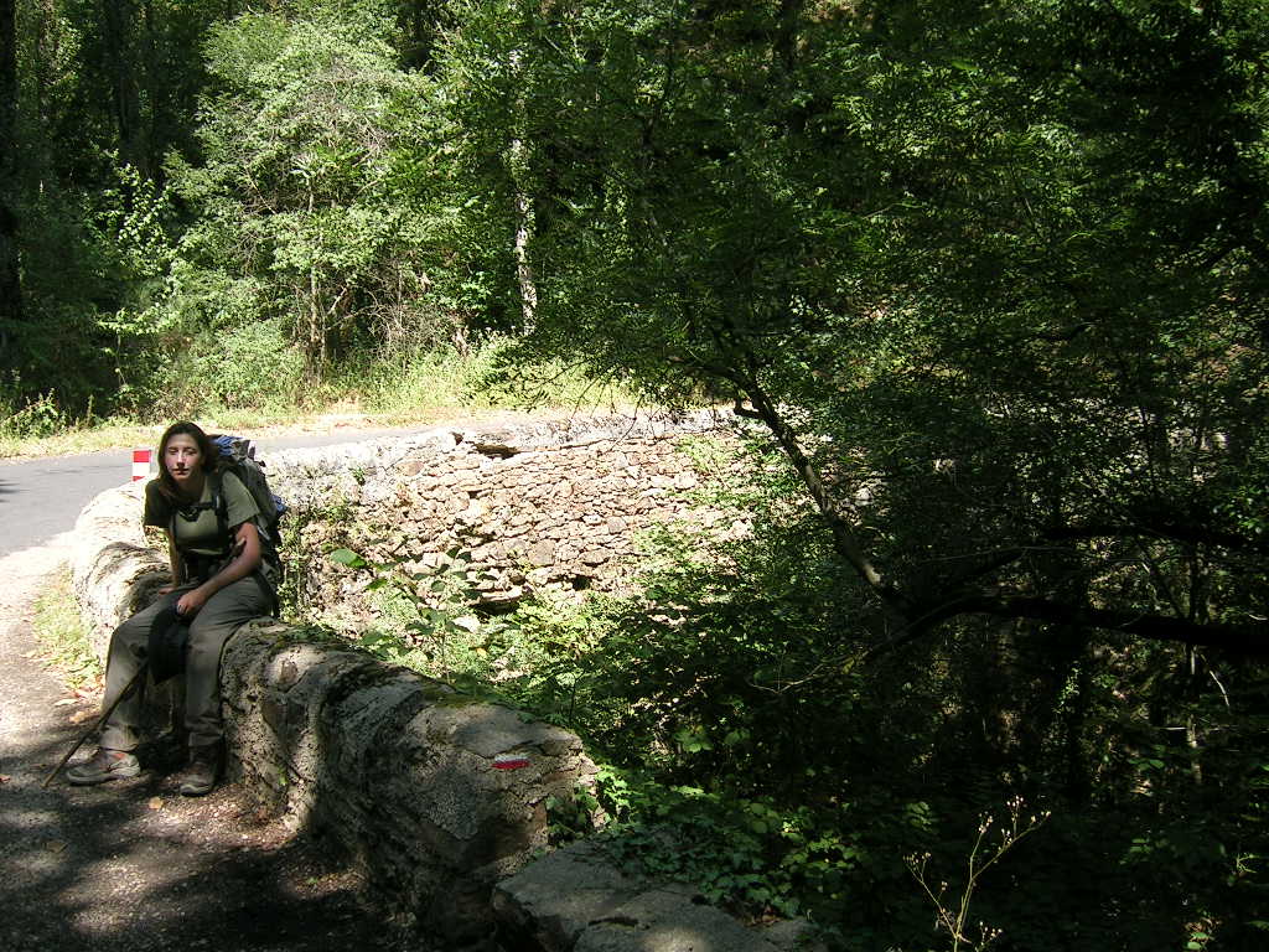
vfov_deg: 40.7
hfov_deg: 52.6
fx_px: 1283
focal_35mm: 35
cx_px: 634
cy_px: 476
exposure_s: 1/252
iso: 50
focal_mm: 5.4
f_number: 2.8
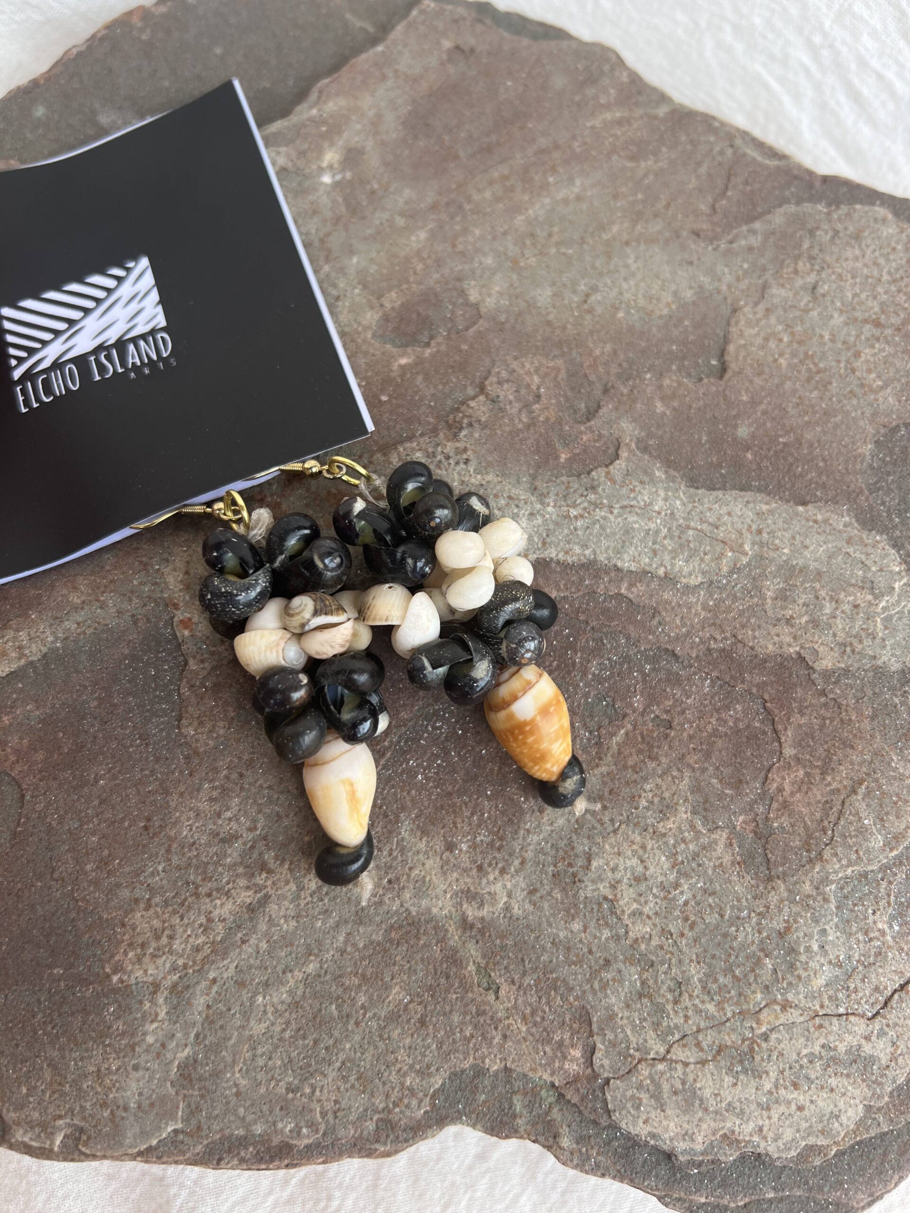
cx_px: 455
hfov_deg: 53.1
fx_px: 911
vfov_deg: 67.3
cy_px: 606
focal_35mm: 26
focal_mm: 5.7
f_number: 1.5
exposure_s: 1/452
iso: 50
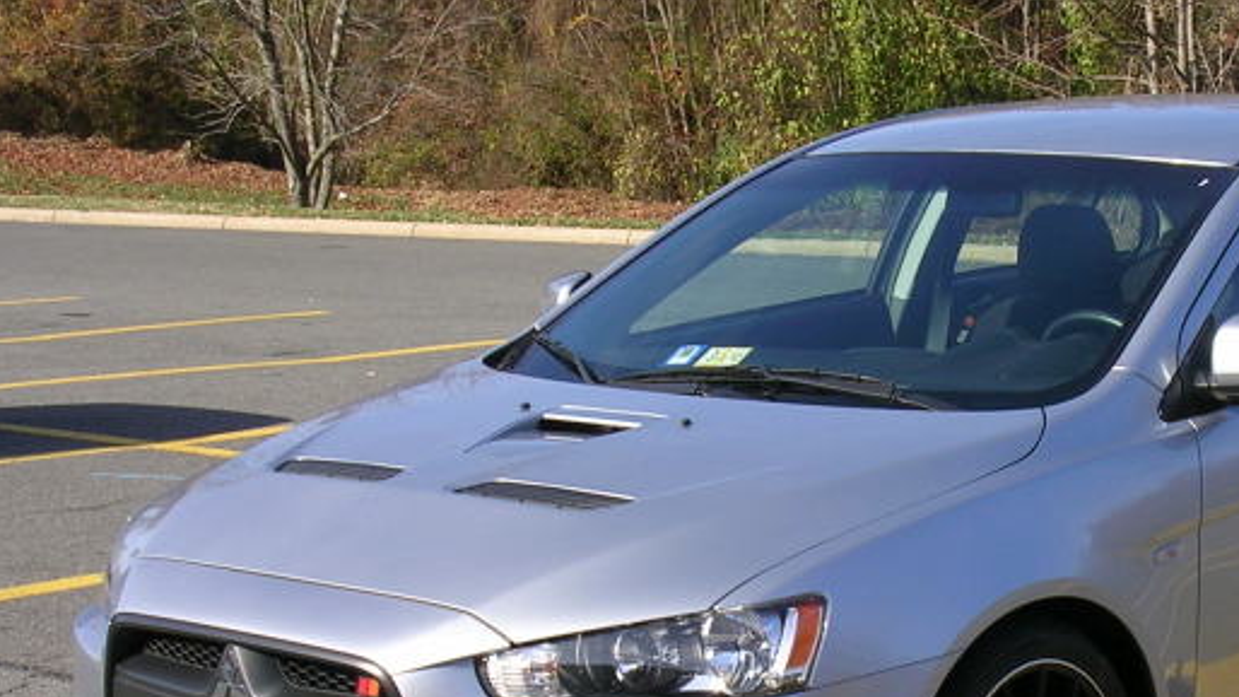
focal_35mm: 95
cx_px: 957
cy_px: 509
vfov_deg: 12.7
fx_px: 3121
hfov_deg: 22.2
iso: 50
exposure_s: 1/147
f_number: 6.6
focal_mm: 8.5
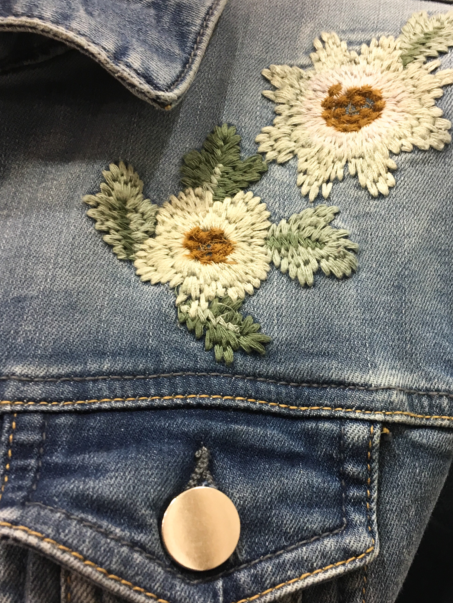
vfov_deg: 42.1
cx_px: 302
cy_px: 311
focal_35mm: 45
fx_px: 785
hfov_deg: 31.9
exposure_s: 1/33
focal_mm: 4.15
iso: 100
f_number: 2.2
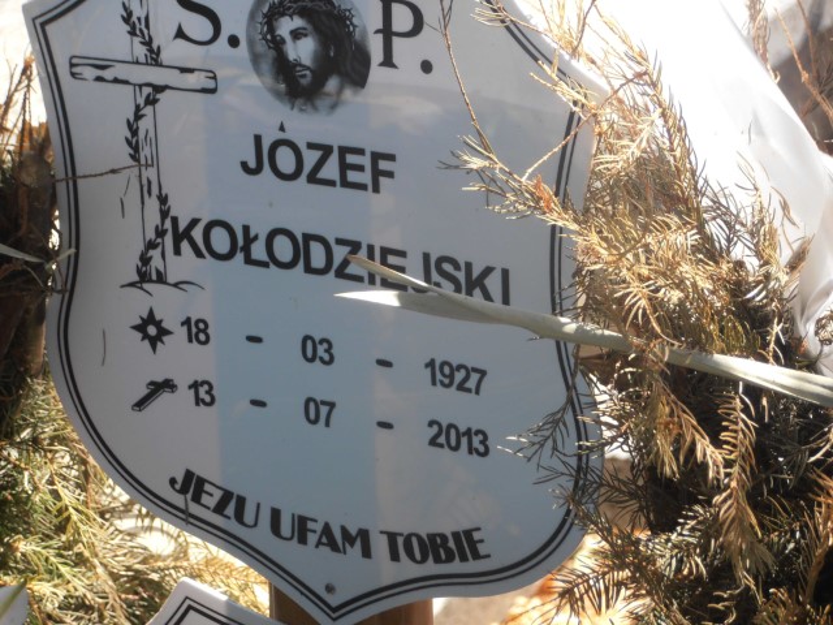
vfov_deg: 8.9
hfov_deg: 11.9
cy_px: 312
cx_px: 416
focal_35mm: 166
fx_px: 3995
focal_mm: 29.44
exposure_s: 1/100
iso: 80
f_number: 5.9
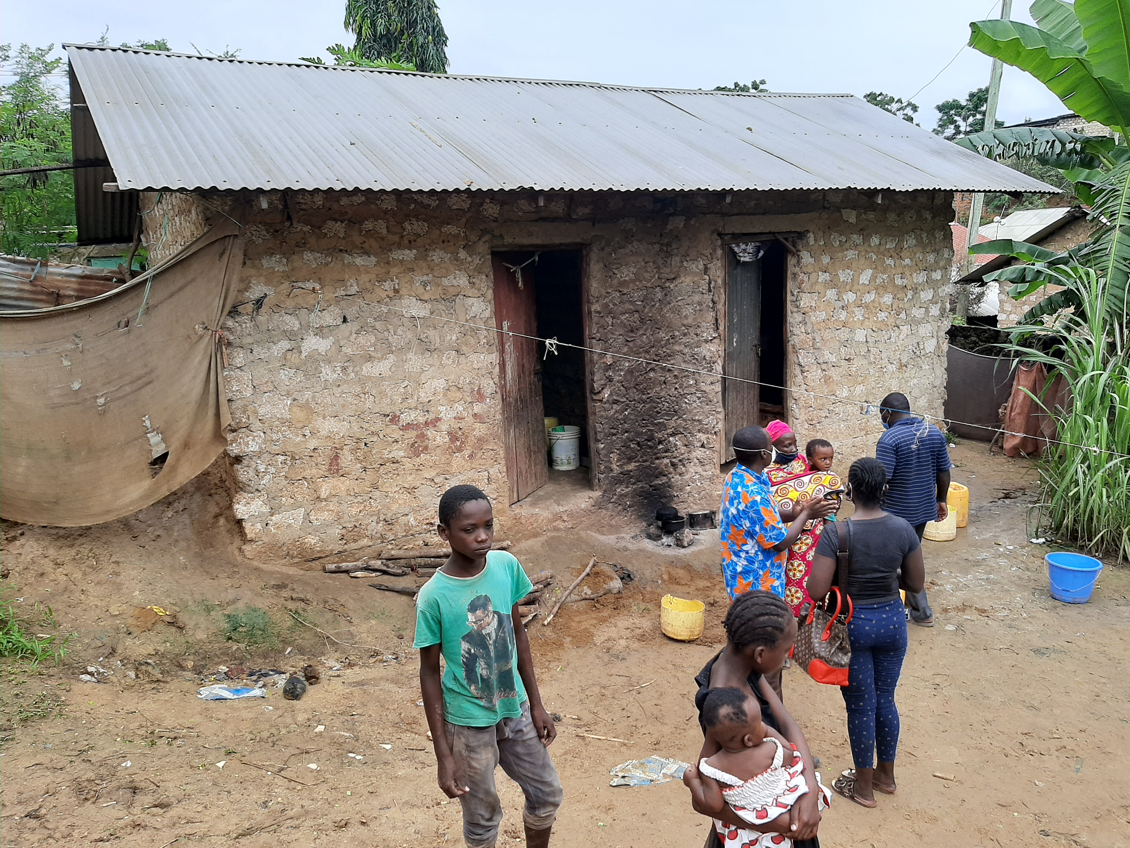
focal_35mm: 27
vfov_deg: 51.4
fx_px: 881
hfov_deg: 65.3
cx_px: 565
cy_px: 424
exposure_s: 1/287
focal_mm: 3.93
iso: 40
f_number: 1.7
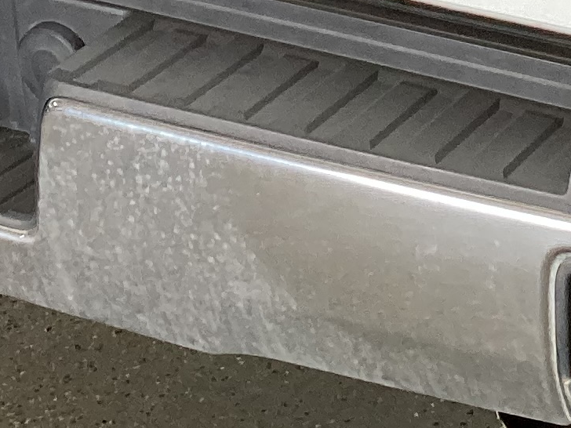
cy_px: -427
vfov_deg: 9.9
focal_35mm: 139
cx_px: 447
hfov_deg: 14.1
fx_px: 2293
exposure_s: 1/120
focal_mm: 3.3
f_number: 2.4
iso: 64
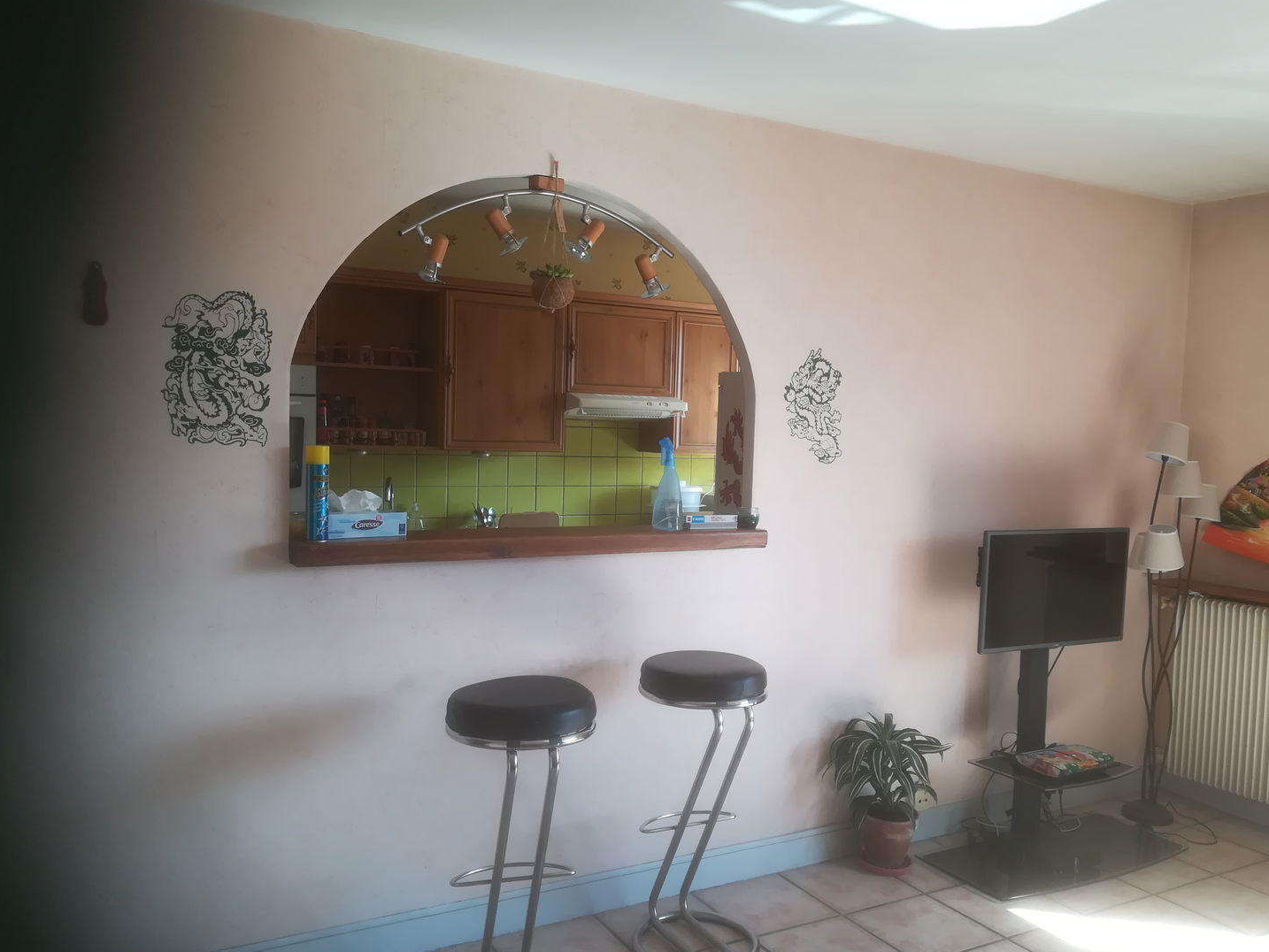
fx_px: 1063
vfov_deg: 48.2
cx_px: 684
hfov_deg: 61.6
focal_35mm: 29
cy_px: 491
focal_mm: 3.83
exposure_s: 1/50
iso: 64
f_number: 2.2
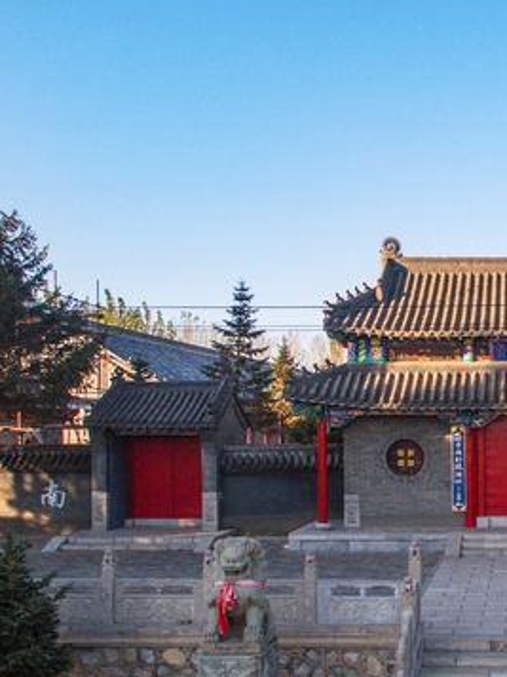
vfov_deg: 41.7
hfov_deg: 29.9
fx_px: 879
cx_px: 513
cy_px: 434
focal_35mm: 45
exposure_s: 1/100
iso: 182
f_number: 2.8
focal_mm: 3.61
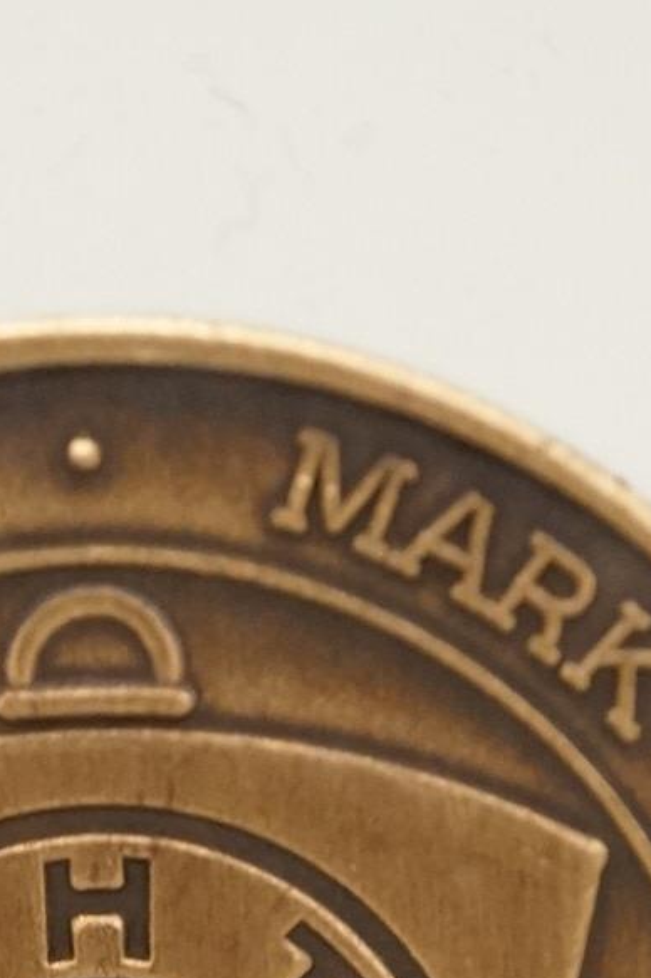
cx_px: 74
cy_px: 1379
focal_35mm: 152
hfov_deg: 9.0
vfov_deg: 12.9
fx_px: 4128
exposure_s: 1/100
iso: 2500
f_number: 9
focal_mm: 30
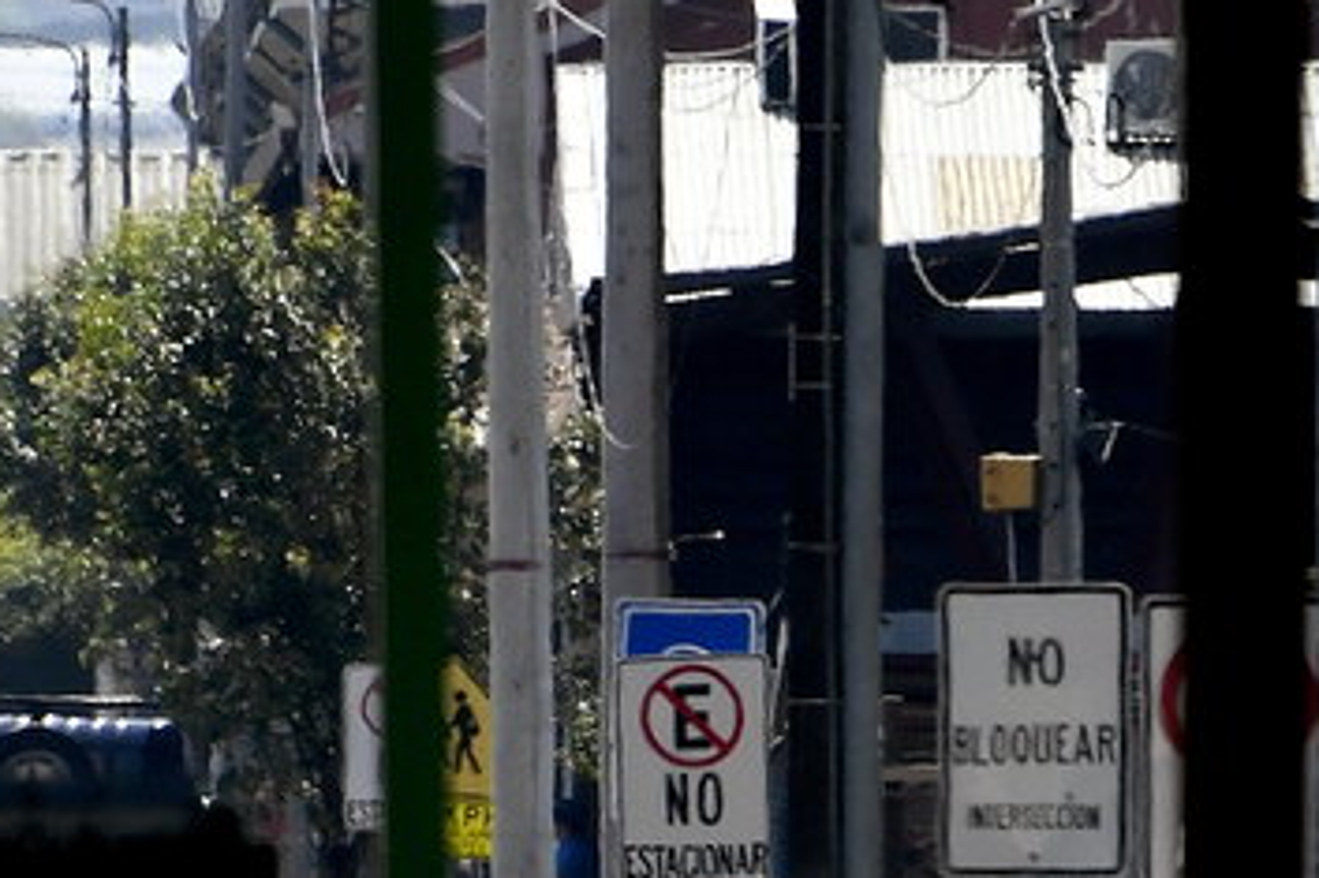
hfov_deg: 1.5
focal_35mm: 1358
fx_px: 49730
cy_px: 344
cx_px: -319
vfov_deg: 1.0
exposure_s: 1/2000
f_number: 5.6
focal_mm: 300
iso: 500
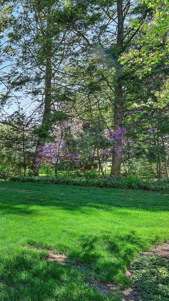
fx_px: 191
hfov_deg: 34.4
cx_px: -49
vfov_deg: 76.3
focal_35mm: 24
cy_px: 148
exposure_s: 1/50
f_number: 11
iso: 100
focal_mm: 15
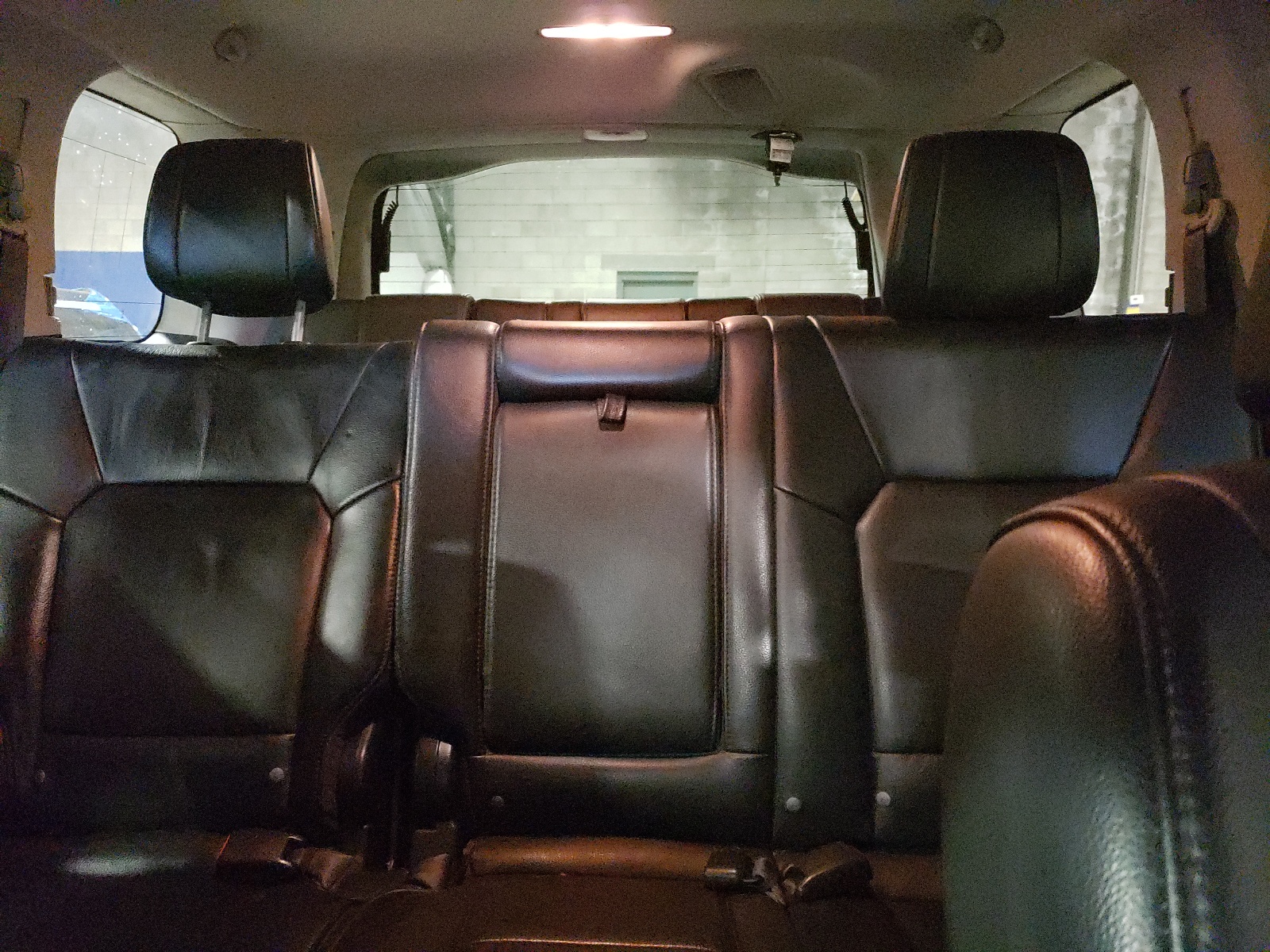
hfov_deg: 67.3
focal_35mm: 26
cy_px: 476
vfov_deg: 53.1
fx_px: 954
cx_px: 635
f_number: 1.5
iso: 1867
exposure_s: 1/24
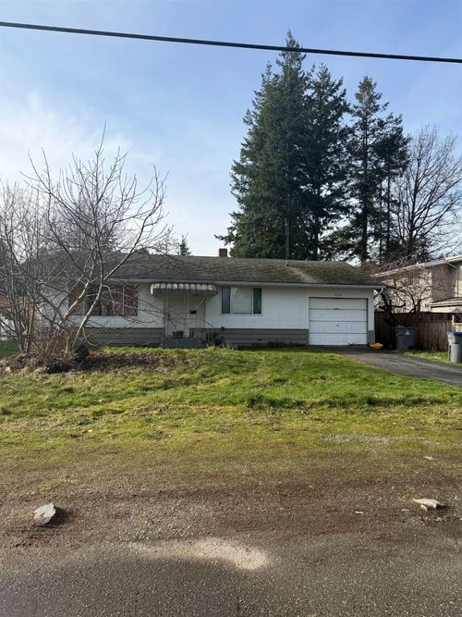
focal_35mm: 24
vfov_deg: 71.6
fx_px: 427
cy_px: 308
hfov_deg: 56.8
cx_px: 231
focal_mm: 6.76
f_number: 1.78
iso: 80
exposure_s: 1/2801
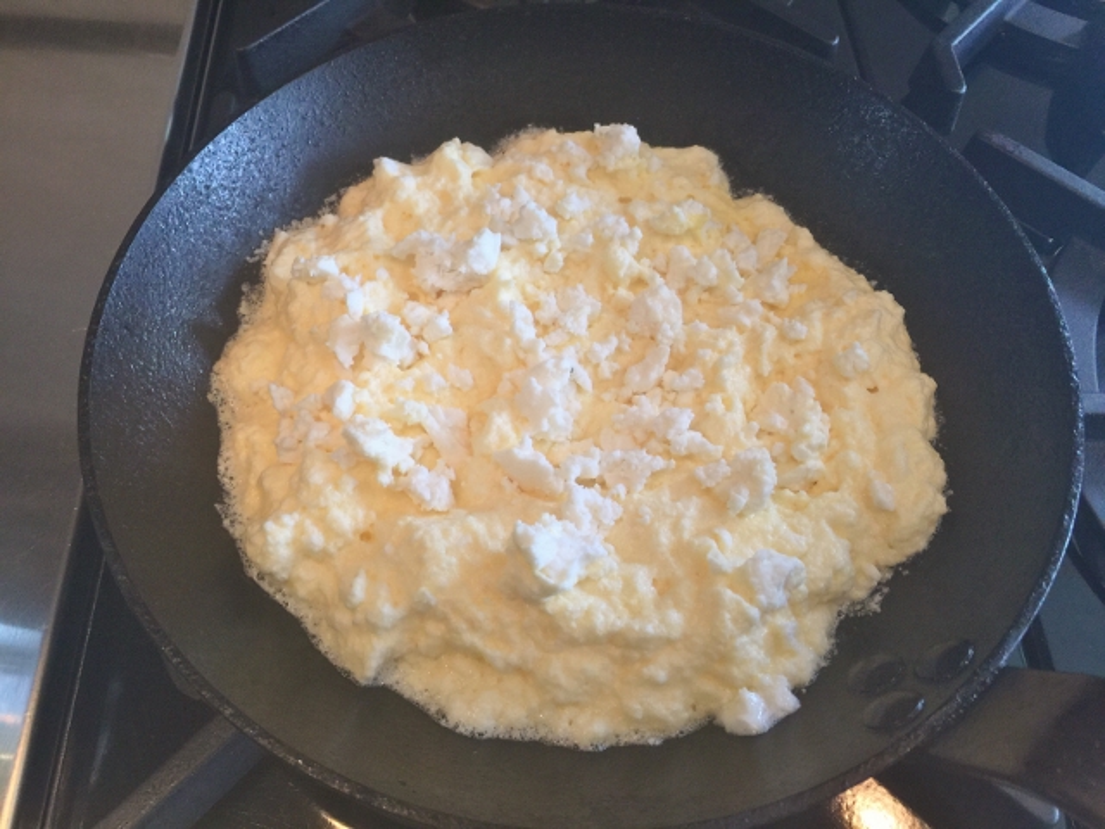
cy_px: 414
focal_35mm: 29
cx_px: 552
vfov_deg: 48.2
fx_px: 926
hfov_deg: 61.7
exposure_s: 1/40
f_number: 2.2
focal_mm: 4.15
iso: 40
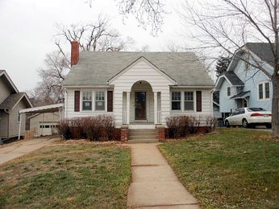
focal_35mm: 28
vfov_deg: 49.8
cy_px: 104
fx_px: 226
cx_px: 140
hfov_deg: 63.4
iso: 80
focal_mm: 5
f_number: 3.7
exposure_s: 1/160
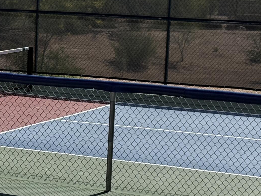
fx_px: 1048
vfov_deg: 10.7
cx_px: 49
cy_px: 131
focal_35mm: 139
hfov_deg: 14.1
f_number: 1.78
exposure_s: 1/5587
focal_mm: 6.76
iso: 64
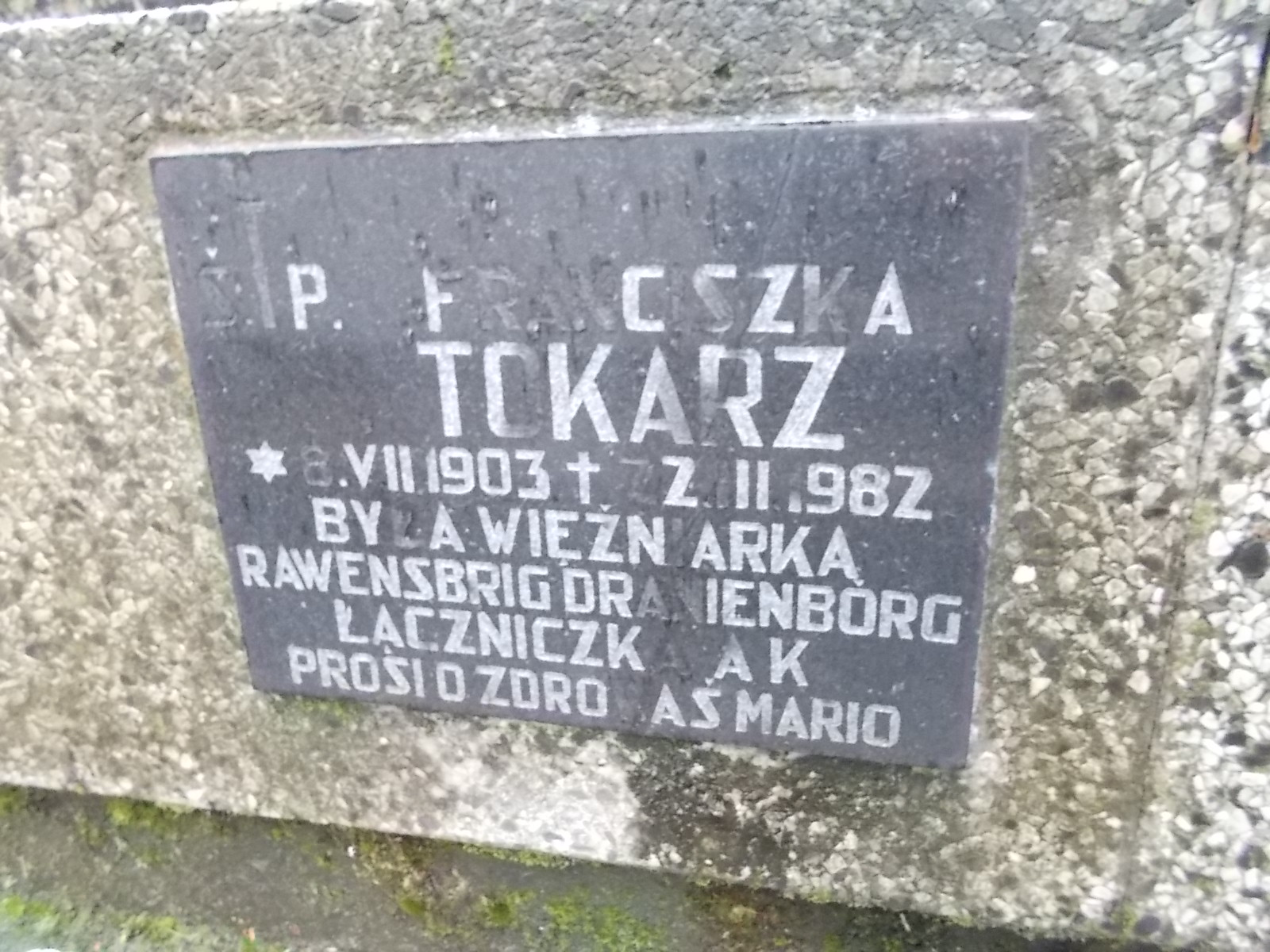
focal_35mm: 26
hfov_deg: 67.3
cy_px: 476
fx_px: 954
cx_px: 635
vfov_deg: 53.1
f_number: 3.2
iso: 400
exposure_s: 1/15
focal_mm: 4.6
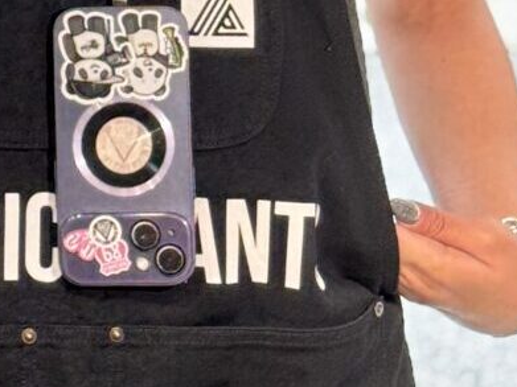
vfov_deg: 8.1
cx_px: -163
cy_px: -324
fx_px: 2643
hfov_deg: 10.9
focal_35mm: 177
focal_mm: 6.76
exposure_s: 1/120
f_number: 1.78
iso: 100
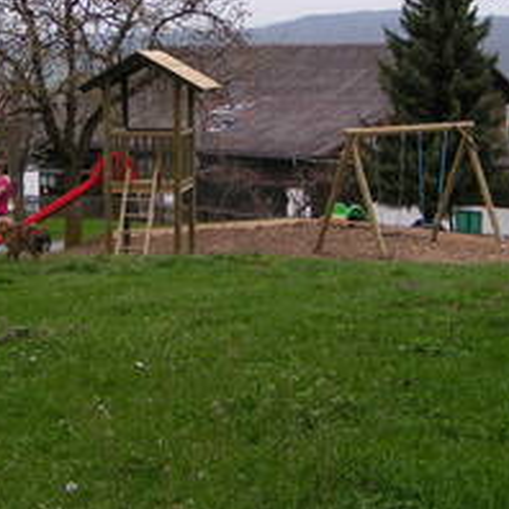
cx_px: 152
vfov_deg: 25.1
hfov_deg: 25.2
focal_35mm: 68
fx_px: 1131
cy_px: 126
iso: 50
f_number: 3.5
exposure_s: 1/60
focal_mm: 5.8
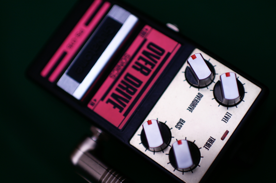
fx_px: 402
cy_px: 92
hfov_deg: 37.9
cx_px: 138
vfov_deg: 25.7
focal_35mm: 52
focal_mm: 35
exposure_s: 1/125
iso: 200
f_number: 1.6
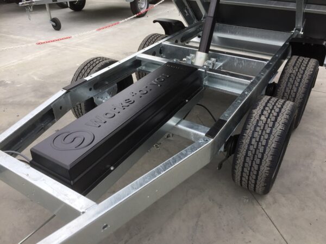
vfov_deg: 48.2
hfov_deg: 61.7
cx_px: 163
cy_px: 122
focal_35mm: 29
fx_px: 273
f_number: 2.2
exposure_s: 1/293
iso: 32
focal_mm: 4.15
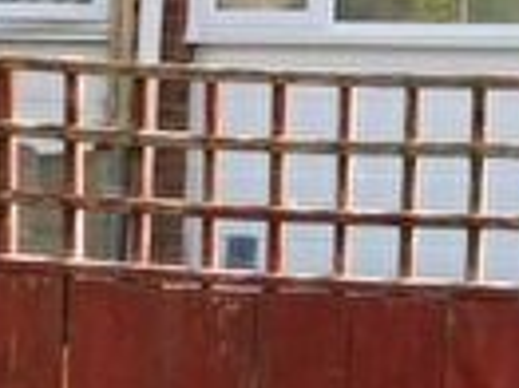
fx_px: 1842
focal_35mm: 123
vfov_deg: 11.7
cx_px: 955
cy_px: -141
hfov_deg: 14.1
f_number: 3
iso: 125
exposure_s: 1/640
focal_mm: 4
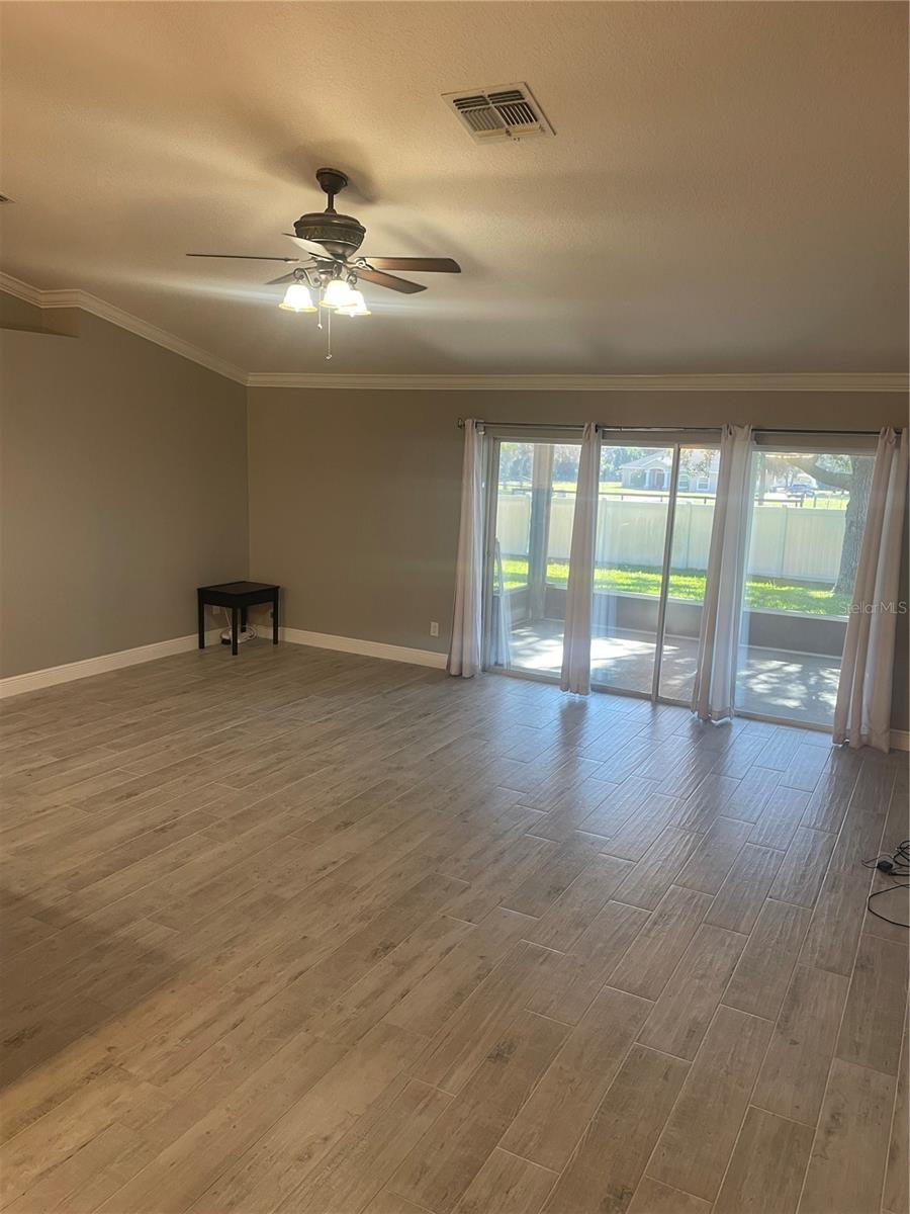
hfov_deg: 53.1
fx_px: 911
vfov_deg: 67.3
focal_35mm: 26
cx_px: 455
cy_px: 607
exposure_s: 1/60
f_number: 1.6
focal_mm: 4.2
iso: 100
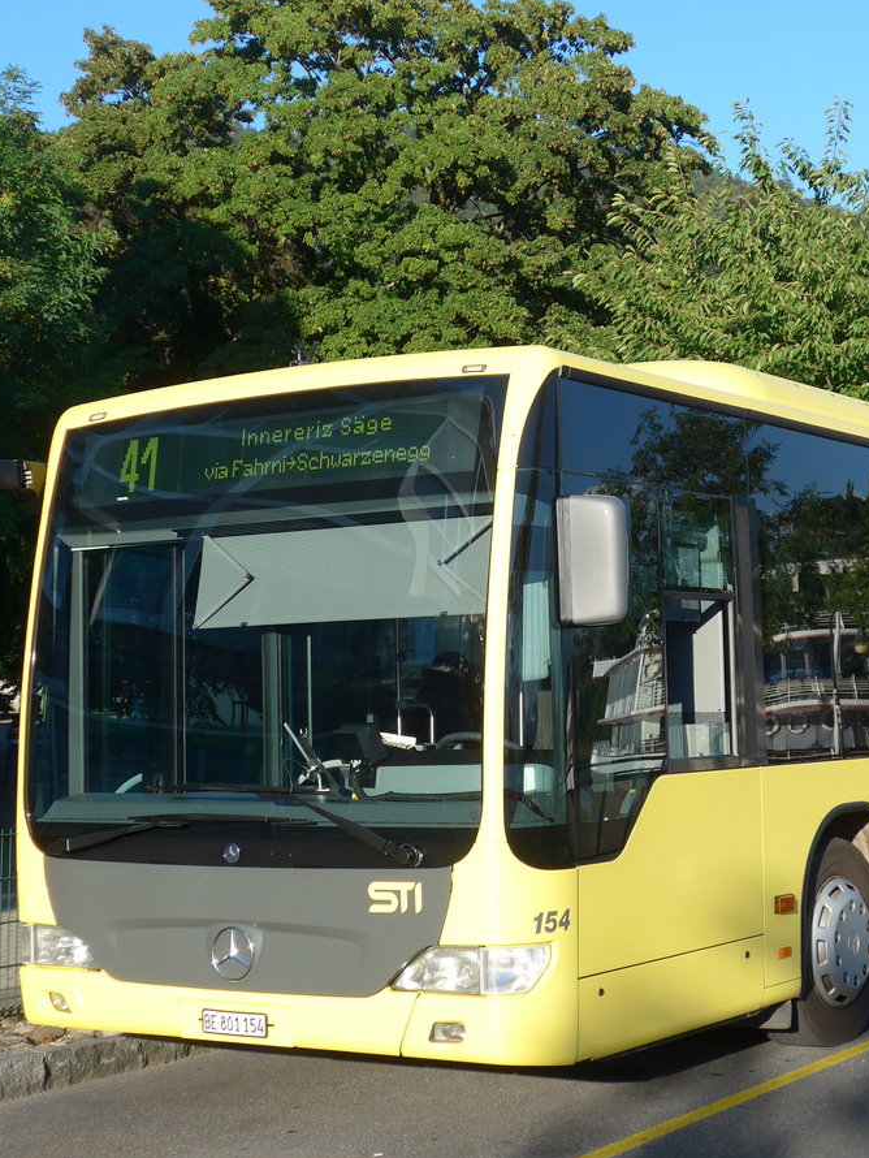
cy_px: 575
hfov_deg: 23.5
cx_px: 614
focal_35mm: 62
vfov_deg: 31.2
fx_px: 2074
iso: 80
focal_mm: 9.5
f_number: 3
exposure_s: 1/640
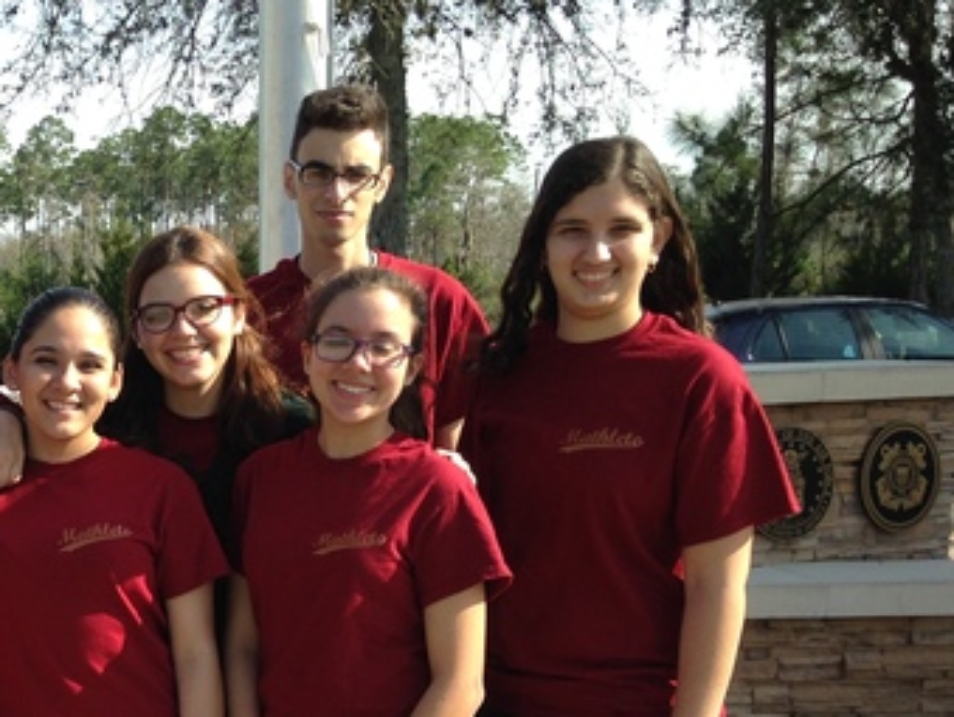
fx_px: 1931
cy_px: 579
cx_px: -51
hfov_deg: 26.0
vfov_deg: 20.8
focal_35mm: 70
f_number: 2.4
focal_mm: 4.12
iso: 50
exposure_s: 1/713
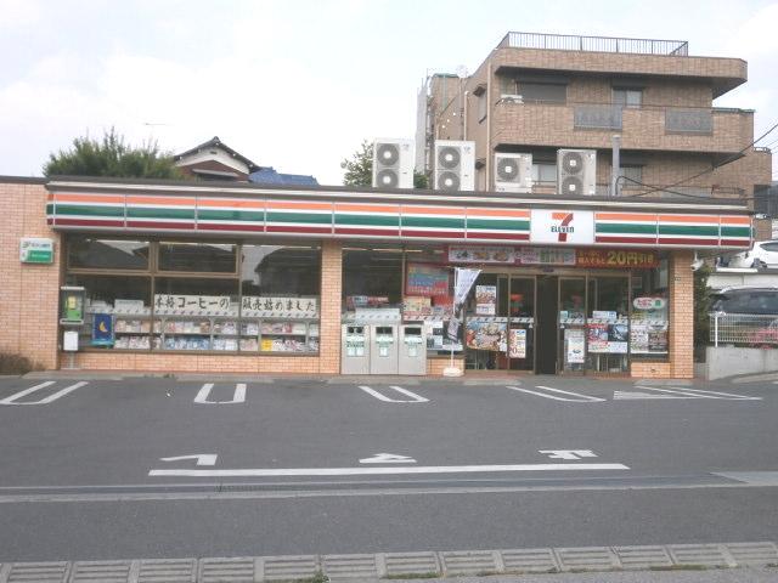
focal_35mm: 47
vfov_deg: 30.9
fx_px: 1056
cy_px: 292
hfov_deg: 40.4
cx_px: 389
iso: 80
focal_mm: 8.3
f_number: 3.4
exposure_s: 1/800
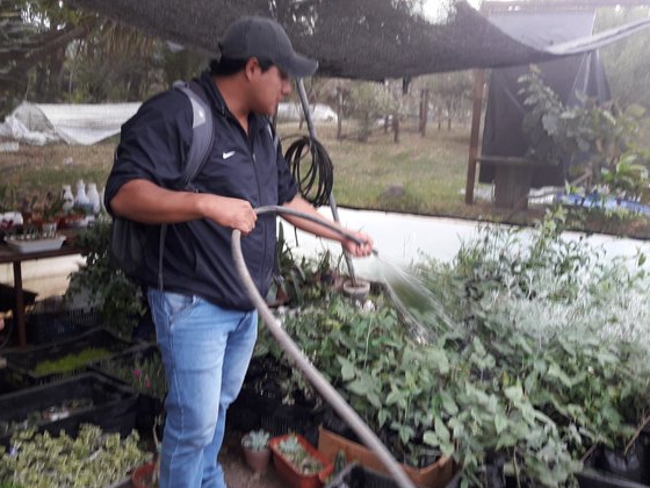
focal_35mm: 32
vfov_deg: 44.1
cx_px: 342
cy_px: 277
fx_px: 601
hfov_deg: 56.8
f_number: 1.9
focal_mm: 3.7
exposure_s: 1/30
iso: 50
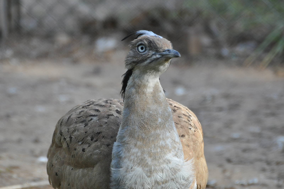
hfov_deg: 4.6
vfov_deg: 3.0
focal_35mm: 450
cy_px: 94
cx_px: 142
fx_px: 3546
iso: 800
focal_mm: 300
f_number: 5.6
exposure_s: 1/640
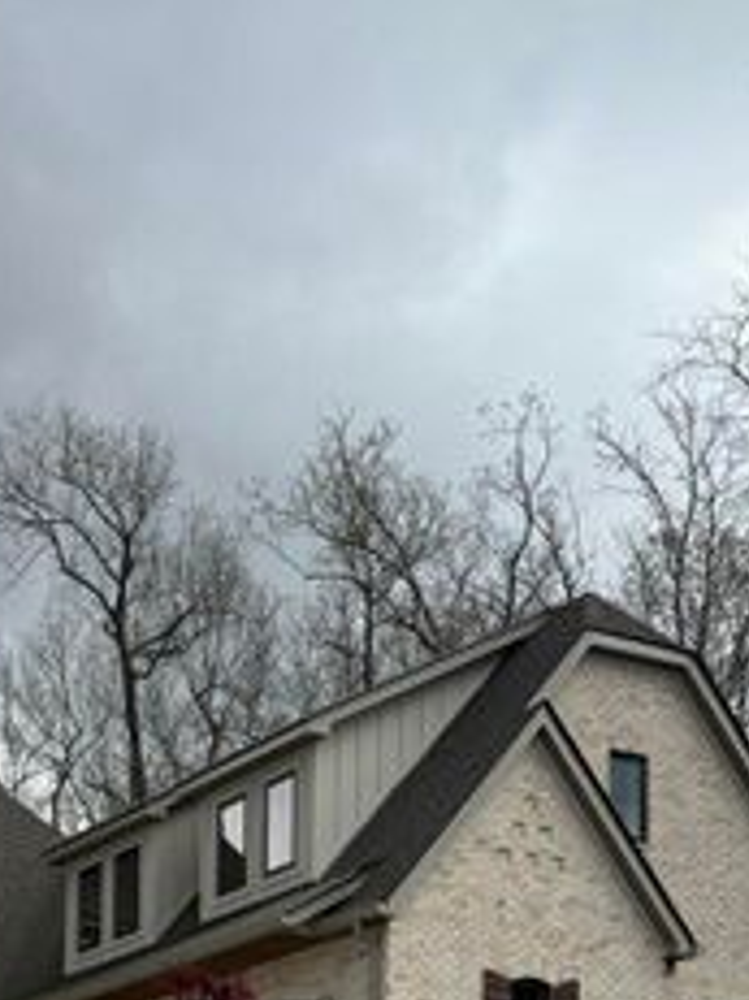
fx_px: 2166
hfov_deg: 19.4
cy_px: 1227
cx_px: 117
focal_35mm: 75
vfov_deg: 23.6
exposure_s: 1/2865
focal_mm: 5.96
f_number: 1.6
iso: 50
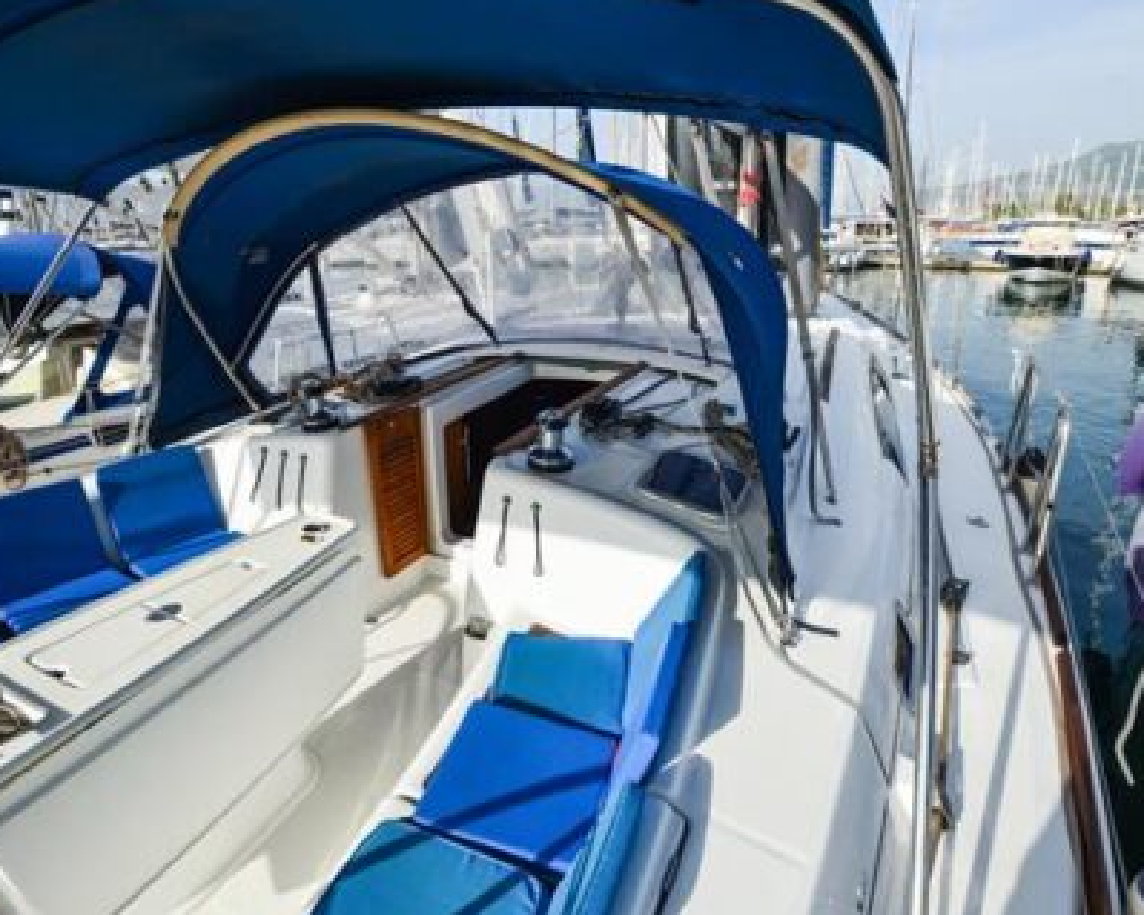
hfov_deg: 80.4
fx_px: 677
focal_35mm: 20
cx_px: 559
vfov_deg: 68.1
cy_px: 456
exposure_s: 1/400
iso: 200
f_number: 10
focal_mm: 17
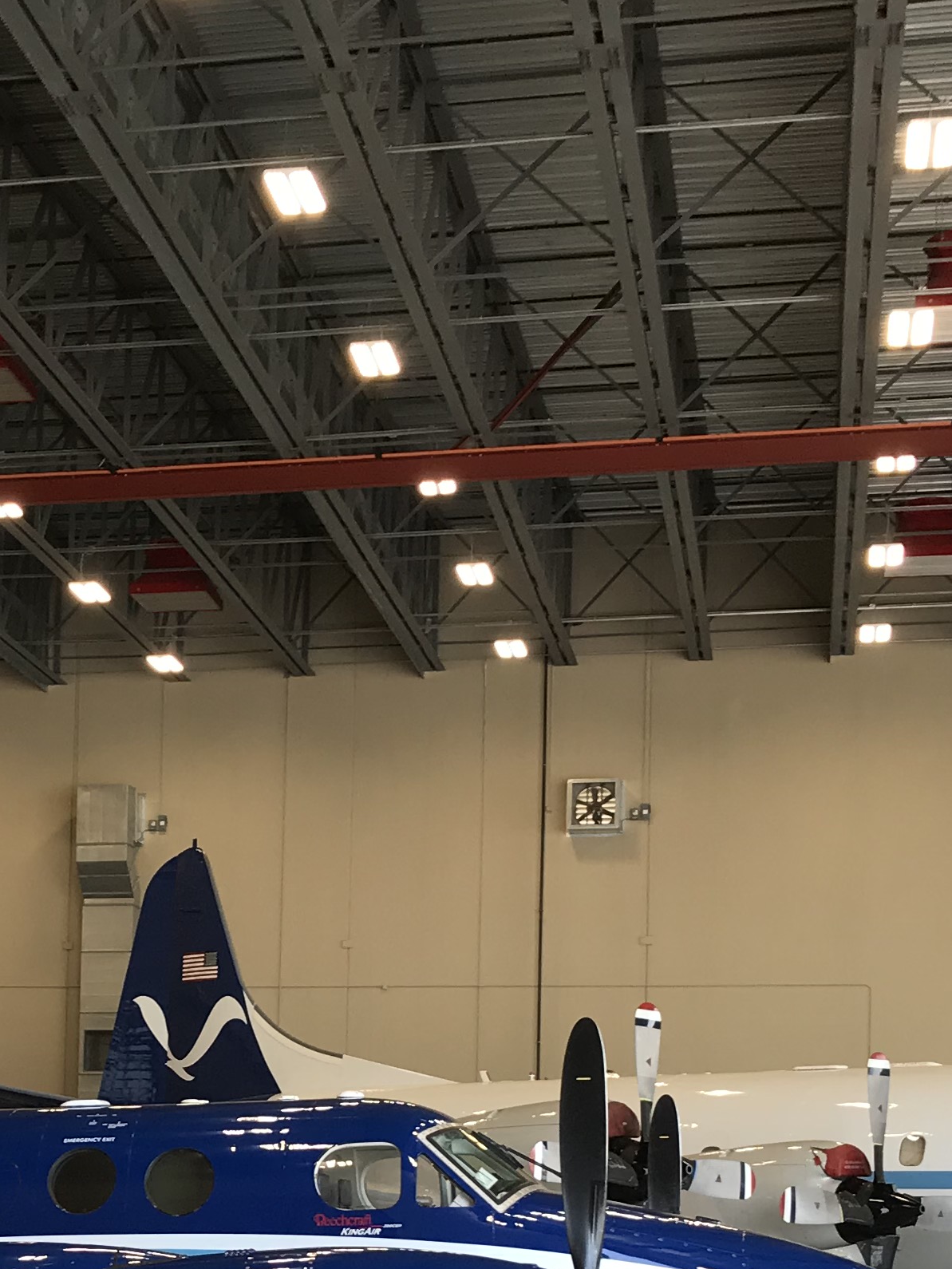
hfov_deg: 20.4
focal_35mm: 71
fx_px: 2603
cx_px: 152
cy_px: 1113
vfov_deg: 26.6
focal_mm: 3.99
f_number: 1.8
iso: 25
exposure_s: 1/120
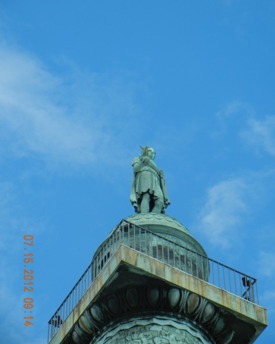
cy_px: 164
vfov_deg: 12.1
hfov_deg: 9.7
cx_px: 138
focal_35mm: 159
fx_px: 1619
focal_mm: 27.4
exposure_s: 1/702
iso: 160
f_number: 4.6
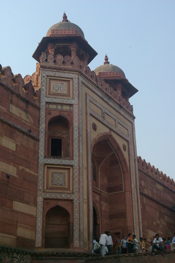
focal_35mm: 57
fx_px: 416
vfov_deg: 35.1
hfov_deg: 23.8
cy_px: 132
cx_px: 88
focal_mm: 38
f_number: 9.5
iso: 800
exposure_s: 1/250
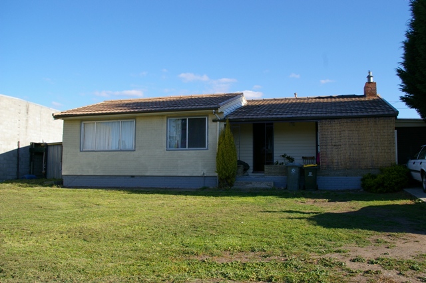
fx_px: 390
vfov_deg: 39.9
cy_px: 142
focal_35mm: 33
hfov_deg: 57.2
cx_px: 213
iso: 200
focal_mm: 22
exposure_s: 1/250
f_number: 8
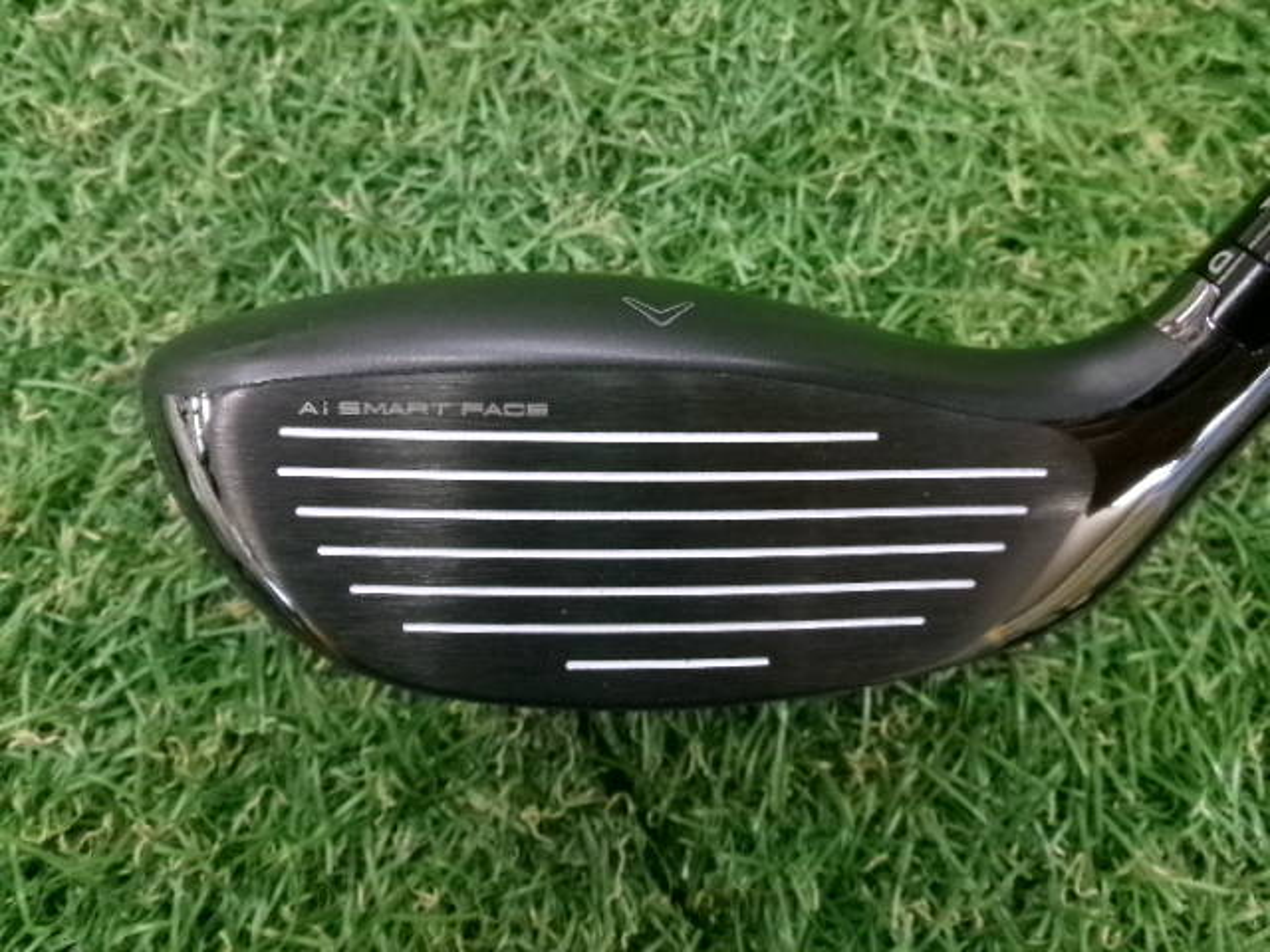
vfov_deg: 49.7
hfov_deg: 63.4
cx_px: 635
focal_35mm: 28
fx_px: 1027
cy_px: 476
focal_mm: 5.1
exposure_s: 1/34
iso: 800
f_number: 3.9
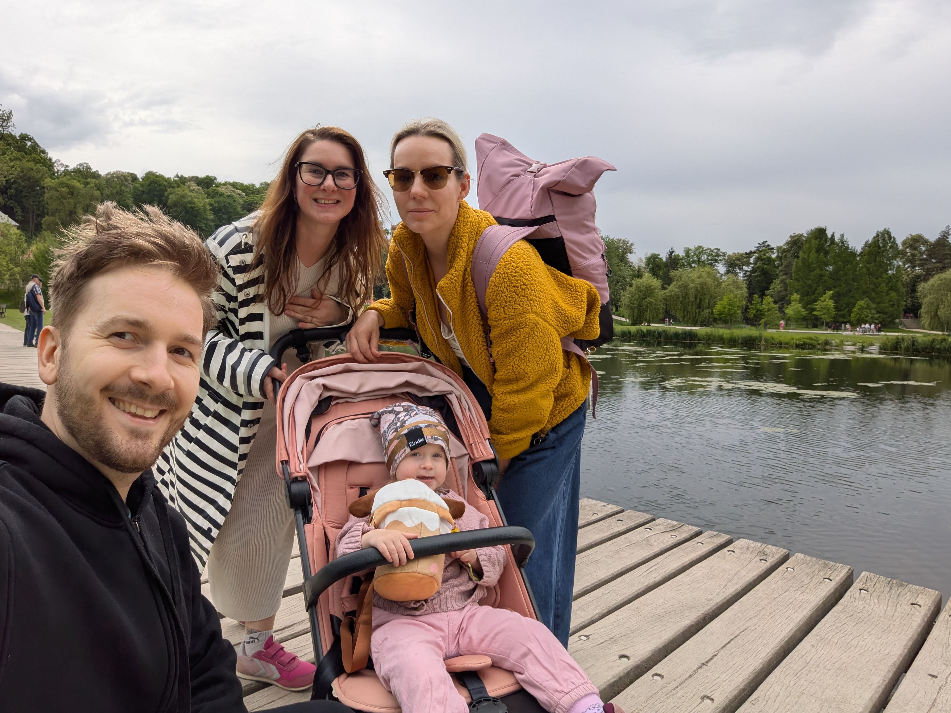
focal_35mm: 21
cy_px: 356
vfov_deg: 63.4
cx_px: 476
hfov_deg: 79.0
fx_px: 577
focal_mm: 2.74
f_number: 2.2
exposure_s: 1/1647
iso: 46
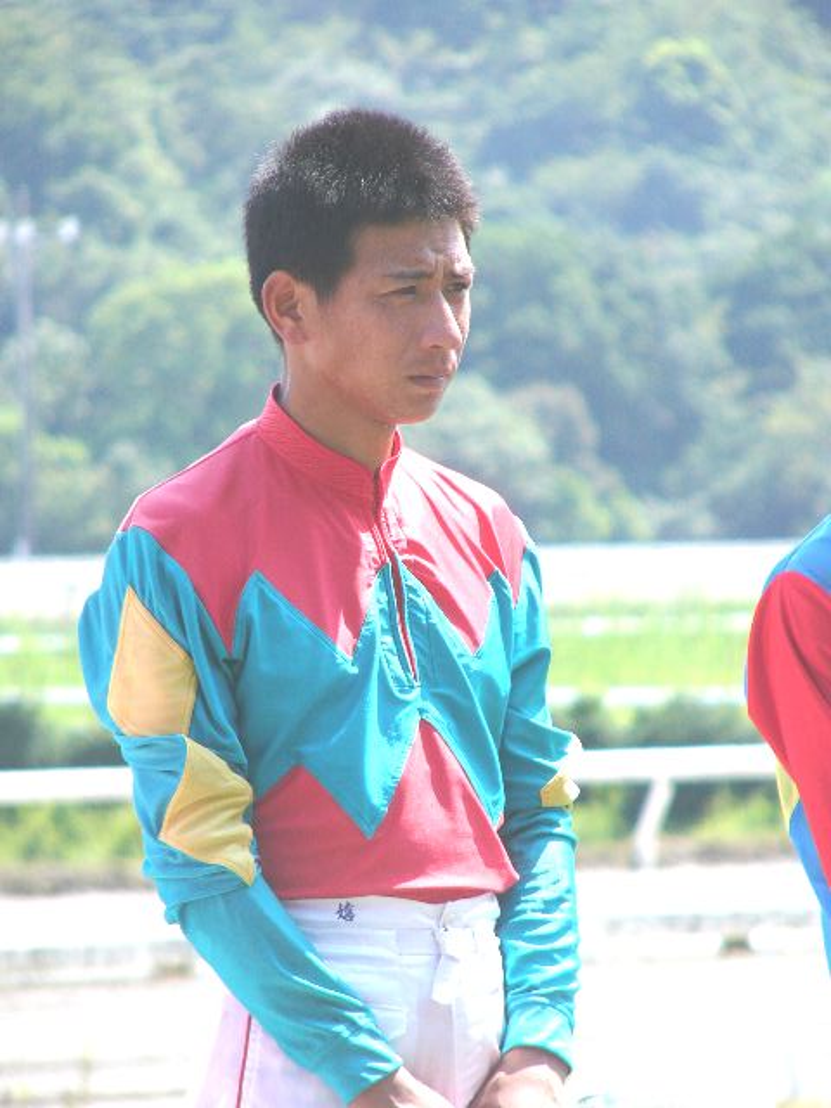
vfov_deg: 5.6
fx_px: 11331
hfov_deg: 4.2
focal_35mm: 354
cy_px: 554
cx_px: 416
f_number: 5.6
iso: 50
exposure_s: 1/400
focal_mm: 58.9
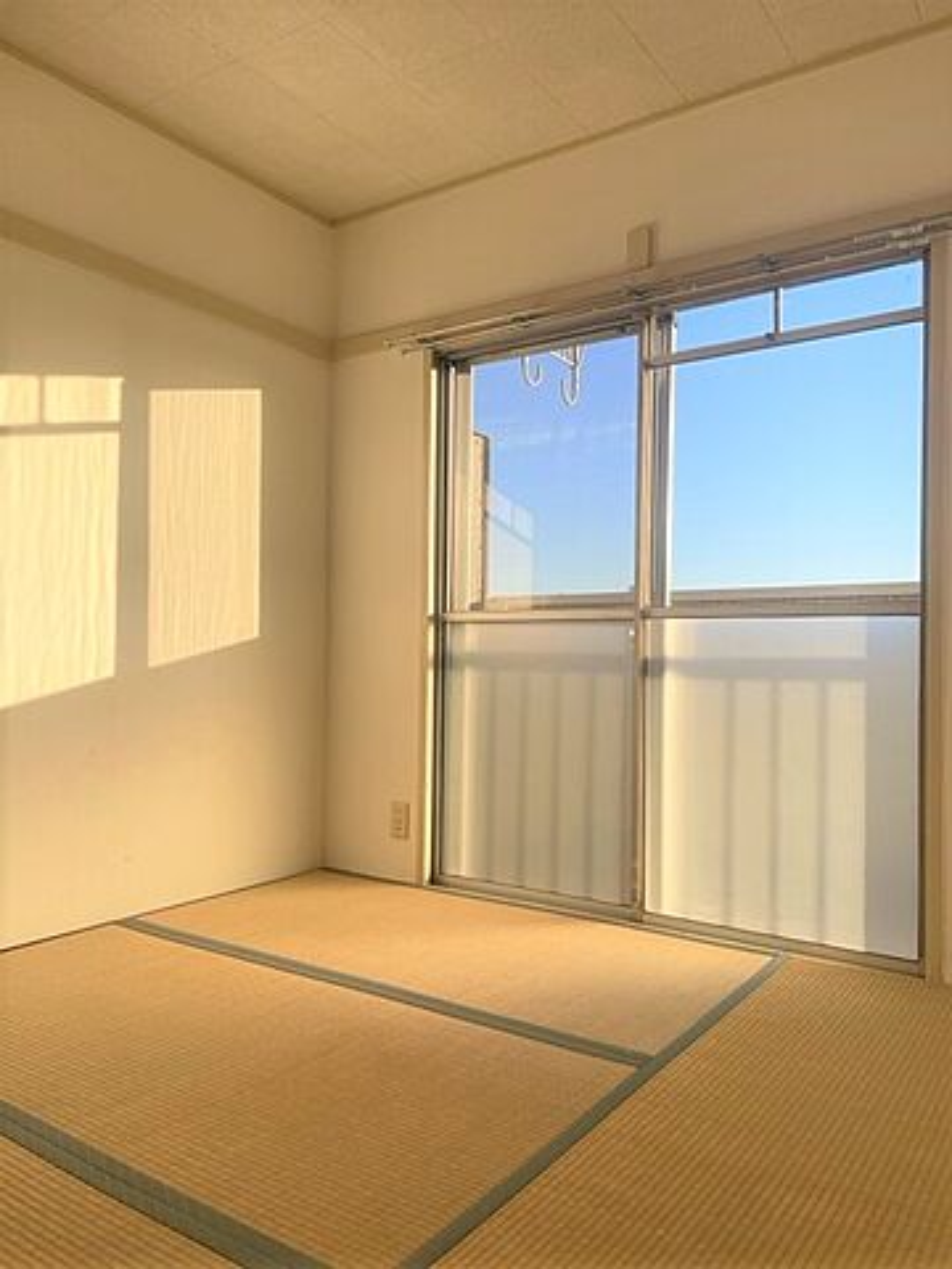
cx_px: 476
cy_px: 634
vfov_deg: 67.3
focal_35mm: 26
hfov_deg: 53.1
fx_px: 953
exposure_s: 1/1304
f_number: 1.6
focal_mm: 4.2
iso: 32
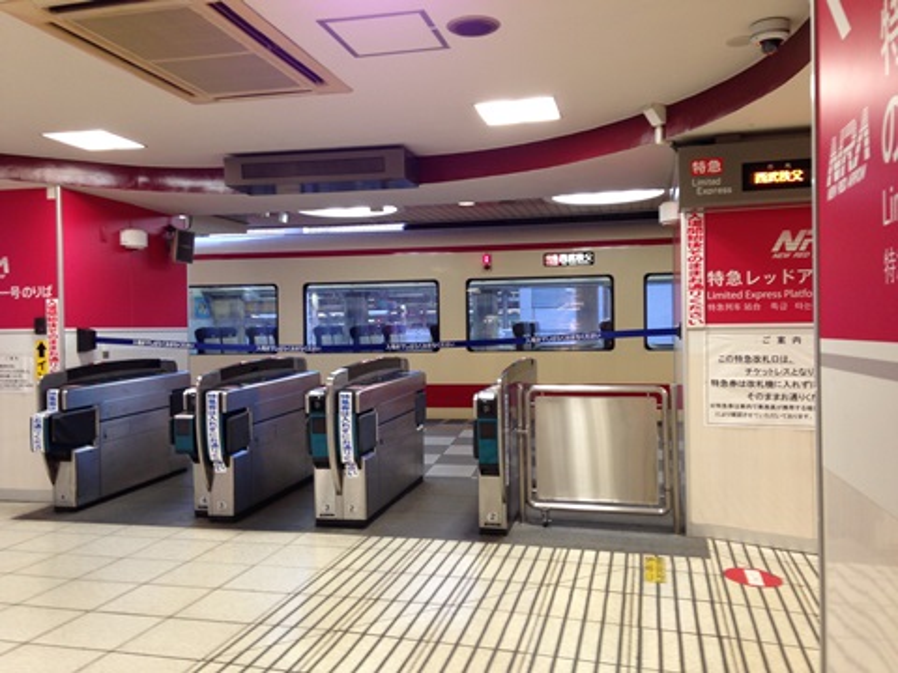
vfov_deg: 42.9
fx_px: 856
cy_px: 336
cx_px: 449
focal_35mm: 33
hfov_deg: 55.4
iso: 80
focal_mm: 4.12
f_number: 2.4
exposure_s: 1/20
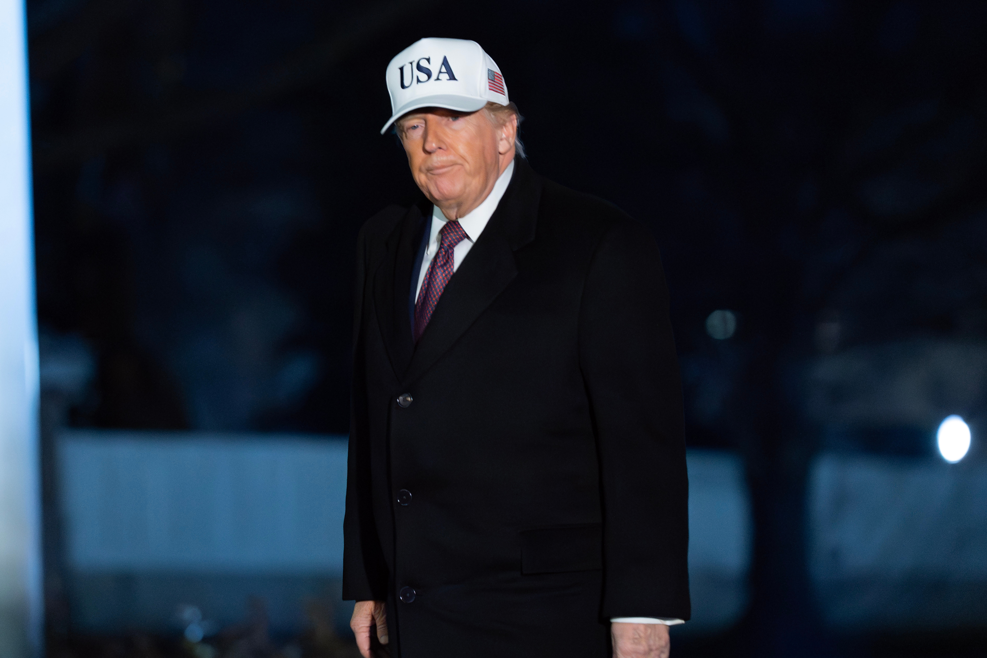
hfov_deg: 12.5
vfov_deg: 8.4
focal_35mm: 164
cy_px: 329
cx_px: 494
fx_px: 4496
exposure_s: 1/200
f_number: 3.2
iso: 10000
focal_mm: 164
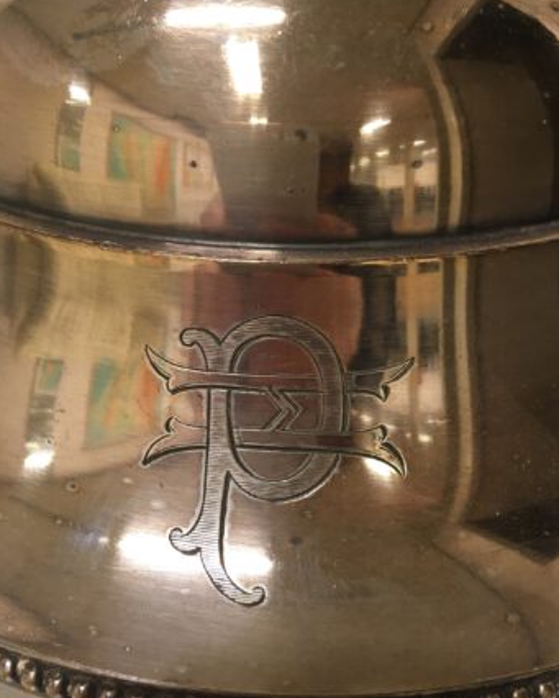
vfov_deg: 57.2
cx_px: 282
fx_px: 641
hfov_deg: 47.1
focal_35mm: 31
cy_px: 345
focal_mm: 4.15
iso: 100
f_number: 2.2
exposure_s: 1/33
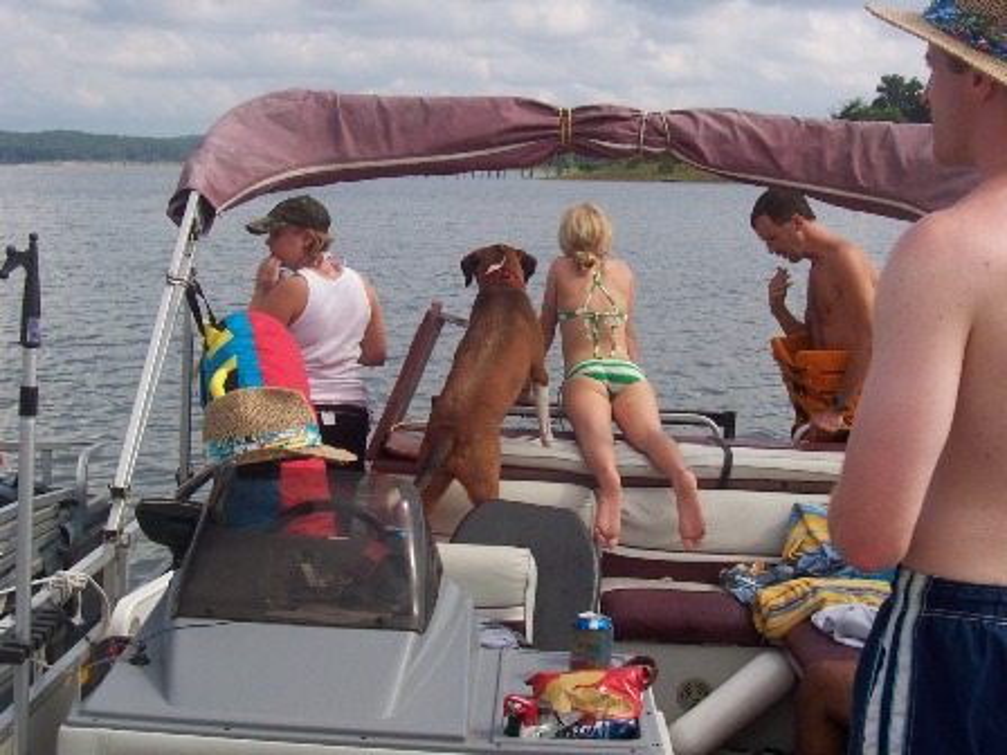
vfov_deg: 25.7
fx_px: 1658
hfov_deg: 33.8
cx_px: 504
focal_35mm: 57
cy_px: 378
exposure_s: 1/500
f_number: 6.7
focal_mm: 8.6
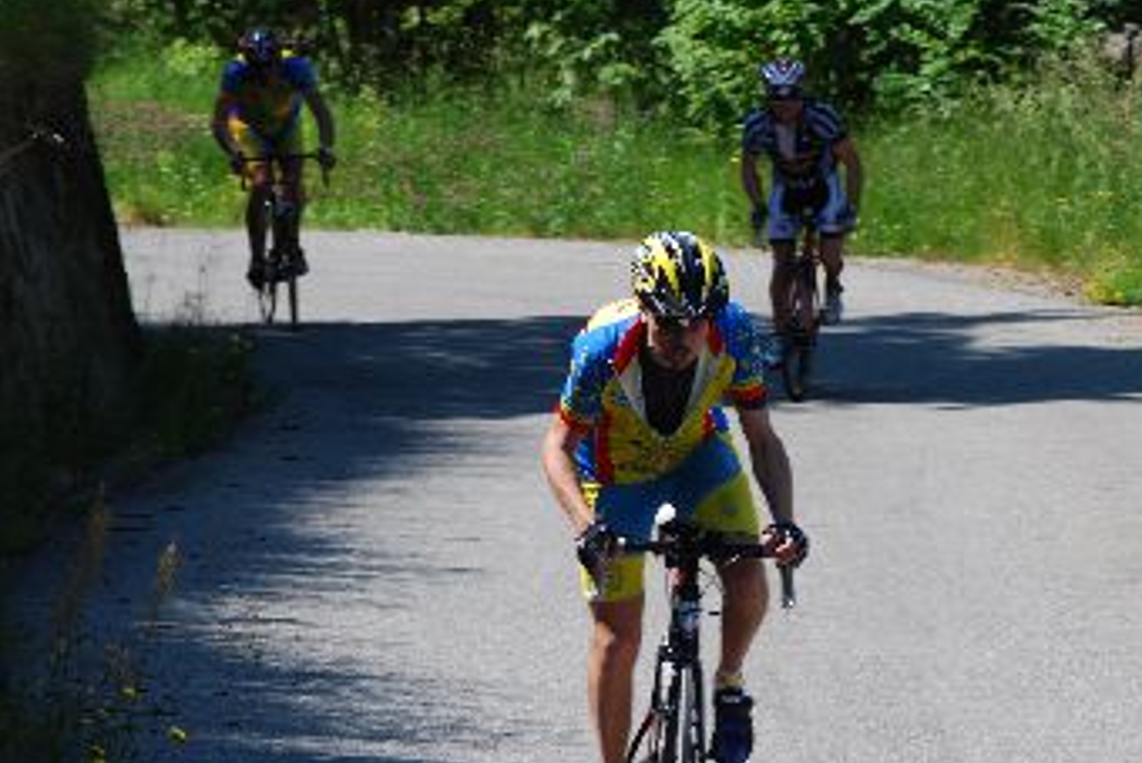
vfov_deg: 4.2
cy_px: 482
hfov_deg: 6.3
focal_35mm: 328
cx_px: 752
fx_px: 10398
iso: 100
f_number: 9
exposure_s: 1/125
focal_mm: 165
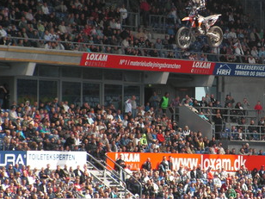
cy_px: 86
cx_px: 212
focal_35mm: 312
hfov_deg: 6.3
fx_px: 2388
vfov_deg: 4.8
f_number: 3.4
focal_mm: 29.3
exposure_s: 1/320
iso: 50
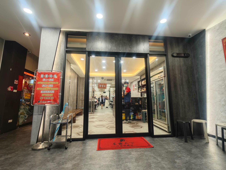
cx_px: 113
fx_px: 91
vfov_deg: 85.7
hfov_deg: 102.1
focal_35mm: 14
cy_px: 85
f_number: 1.8
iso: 200
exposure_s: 1/40
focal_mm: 2.03
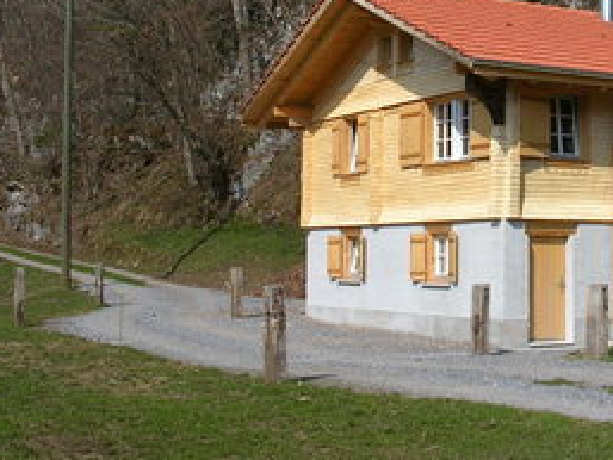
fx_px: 1311
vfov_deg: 19.8
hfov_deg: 25.7
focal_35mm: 74
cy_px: 144
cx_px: 527
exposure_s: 1/446
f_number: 5.6
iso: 50
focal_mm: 5.8
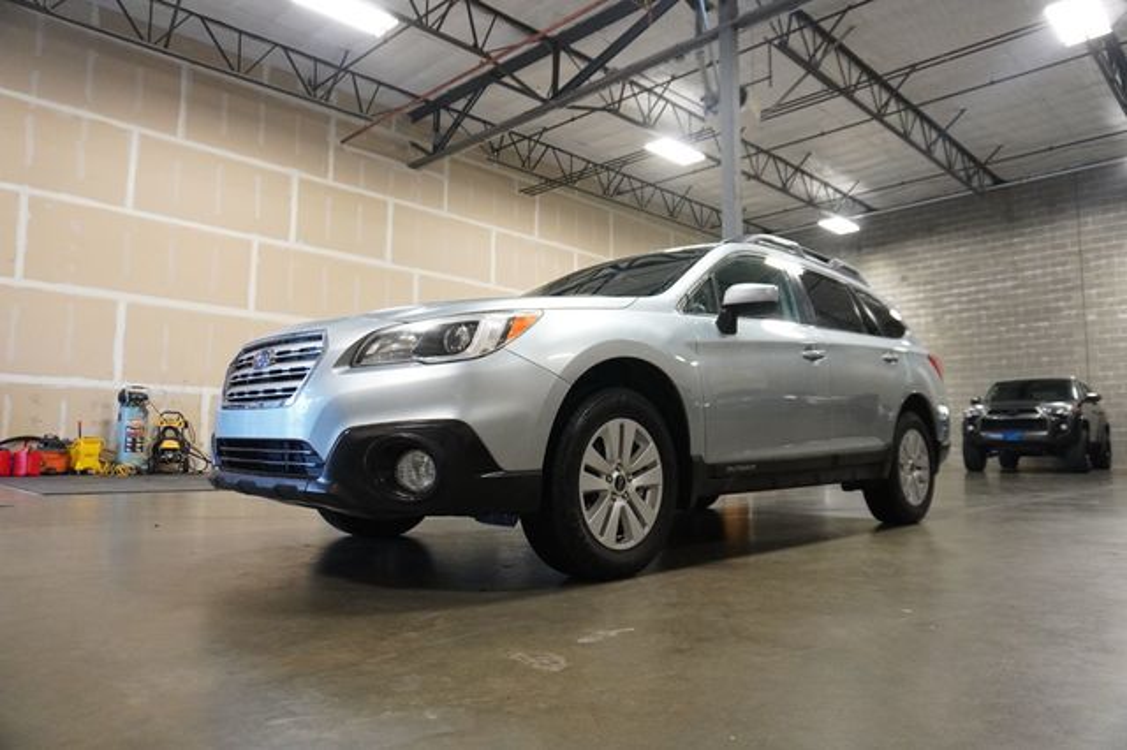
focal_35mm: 24
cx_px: 564
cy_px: 375
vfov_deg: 53.1
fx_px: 751
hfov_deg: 73.8
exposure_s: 1/160
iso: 2500
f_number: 3.5
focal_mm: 16
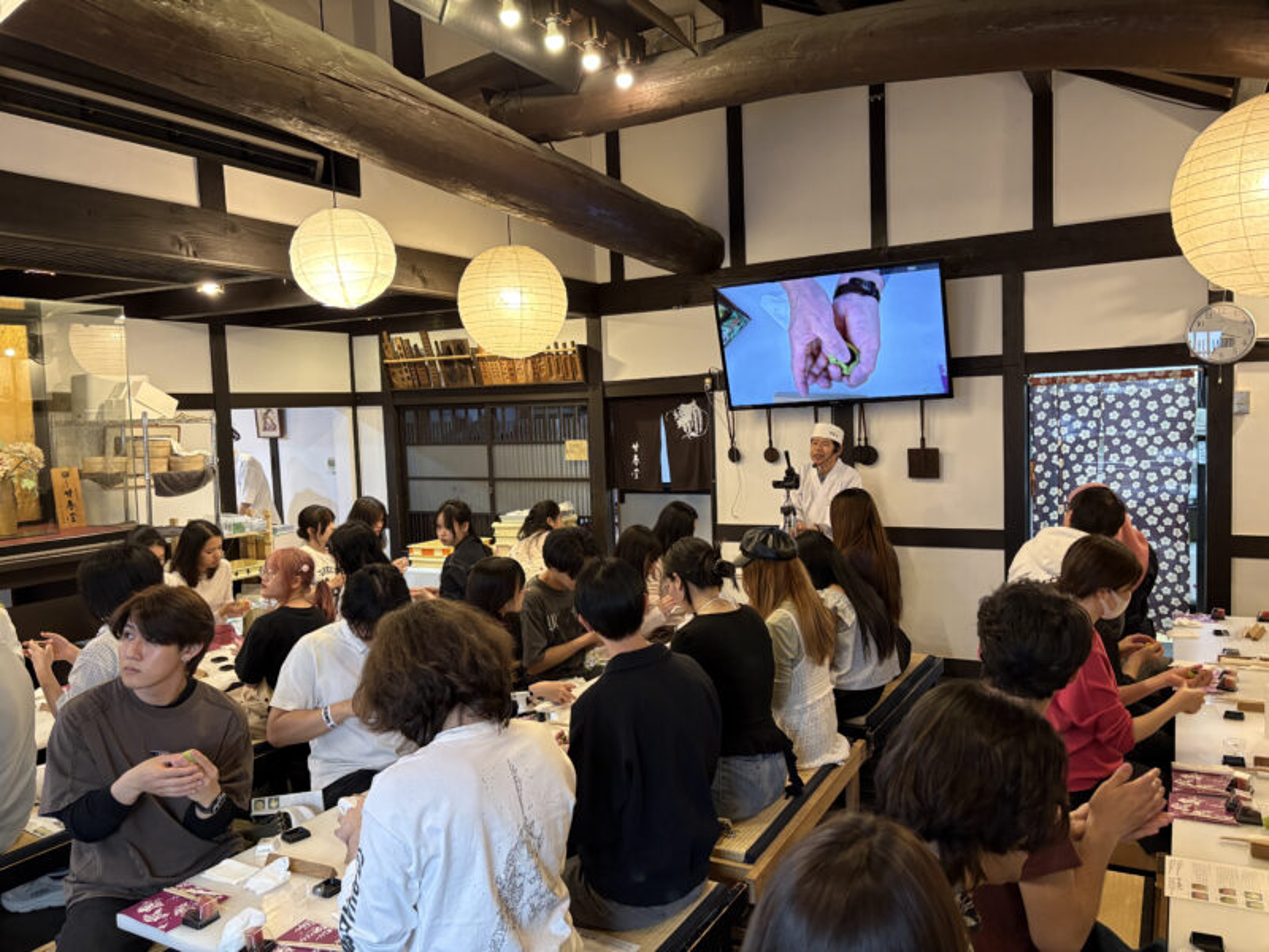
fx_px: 953
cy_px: 476
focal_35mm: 26
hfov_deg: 67.3
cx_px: 634
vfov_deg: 53.1
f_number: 1.6
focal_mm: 5.96
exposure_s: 1/60
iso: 250
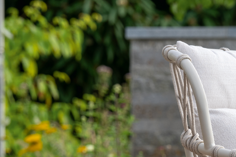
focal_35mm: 432
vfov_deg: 3.2
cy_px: 193
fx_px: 2832
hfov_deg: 4.8
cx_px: 287
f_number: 4.5
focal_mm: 150
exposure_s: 1/250
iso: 160
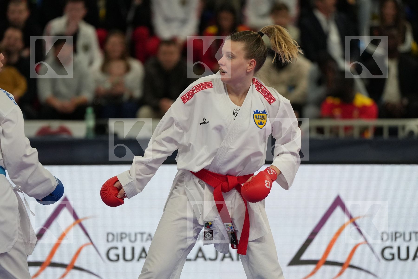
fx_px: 3483
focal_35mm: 300
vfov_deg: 4.6
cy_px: 140
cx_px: 209
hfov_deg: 6.9
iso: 1600
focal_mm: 200
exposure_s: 1/1000
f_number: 2.8
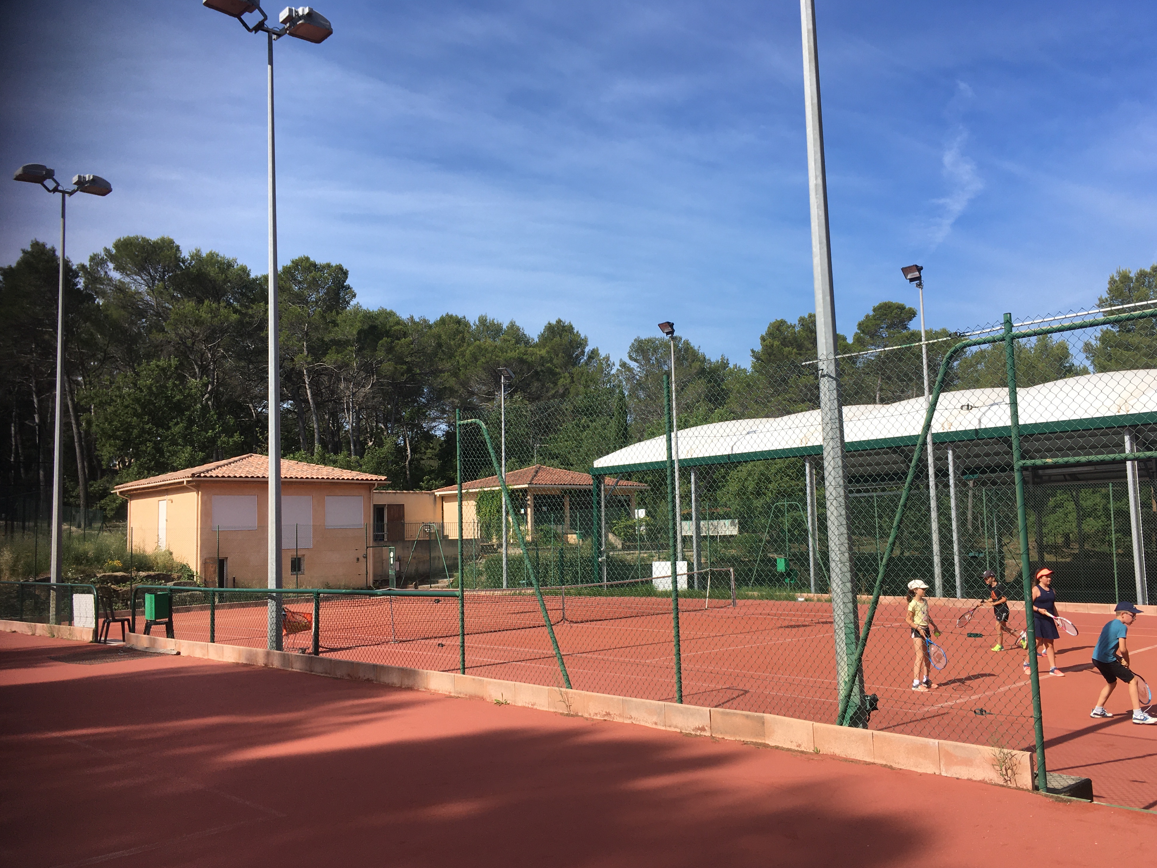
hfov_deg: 60.0
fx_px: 1003
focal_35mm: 30
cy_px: 432
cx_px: 595
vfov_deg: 46.8
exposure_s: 1/1374
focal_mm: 4.15
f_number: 2.2
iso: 25
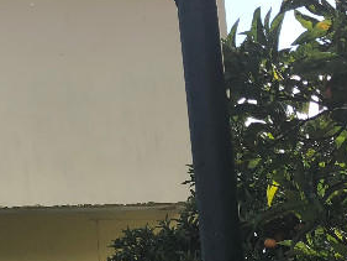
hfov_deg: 17.6
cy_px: 210
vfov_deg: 14.4
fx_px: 1023
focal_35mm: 102
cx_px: -151
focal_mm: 3.99
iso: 20
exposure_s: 1/857
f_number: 1.8
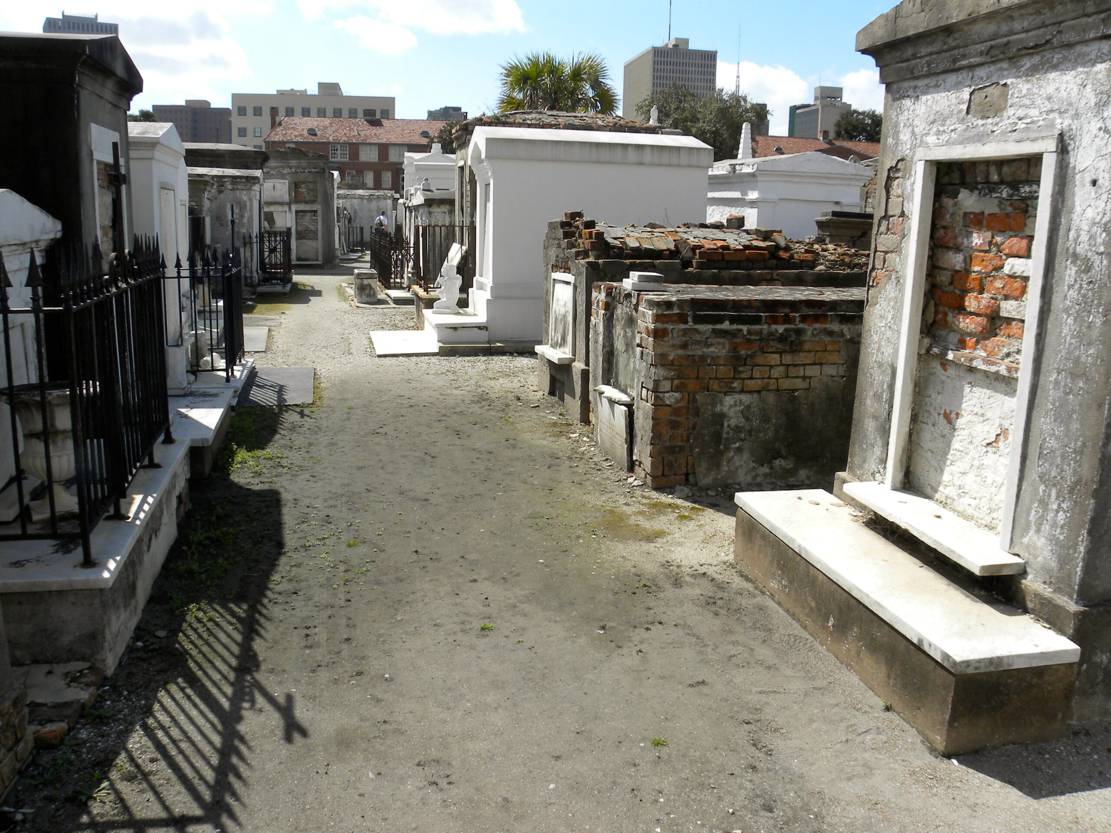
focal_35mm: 26
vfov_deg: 53.1
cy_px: 416
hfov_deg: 67.3
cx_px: 556
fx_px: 834
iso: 64
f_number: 6.3
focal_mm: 4.6
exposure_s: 1/276
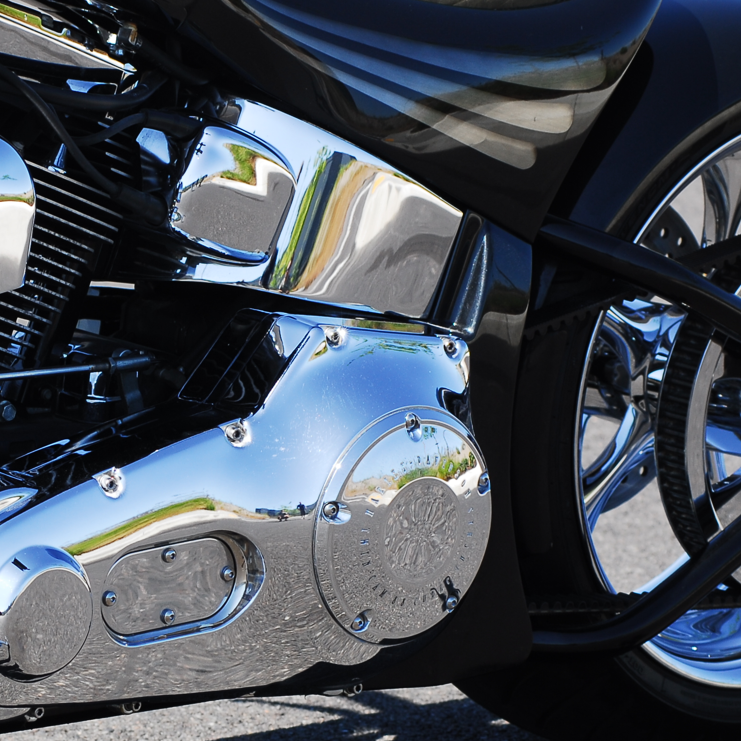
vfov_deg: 7.0
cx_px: 98
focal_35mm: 251
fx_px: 6079
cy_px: 478
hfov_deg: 7.0
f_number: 5.6
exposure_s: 1/180
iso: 100
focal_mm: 80
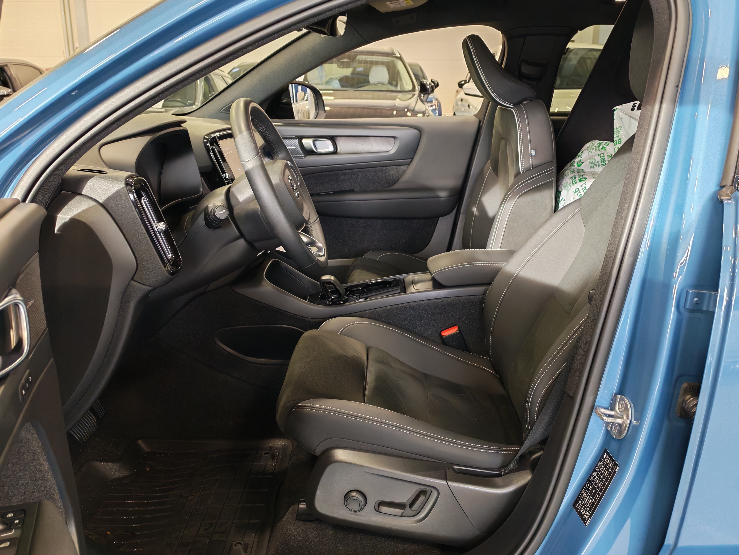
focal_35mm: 33
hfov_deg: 55.4
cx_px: 370
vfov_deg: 42.9
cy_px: 278
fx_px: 705
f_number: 1.9
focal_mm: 6.12
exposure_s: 1/100
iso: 800
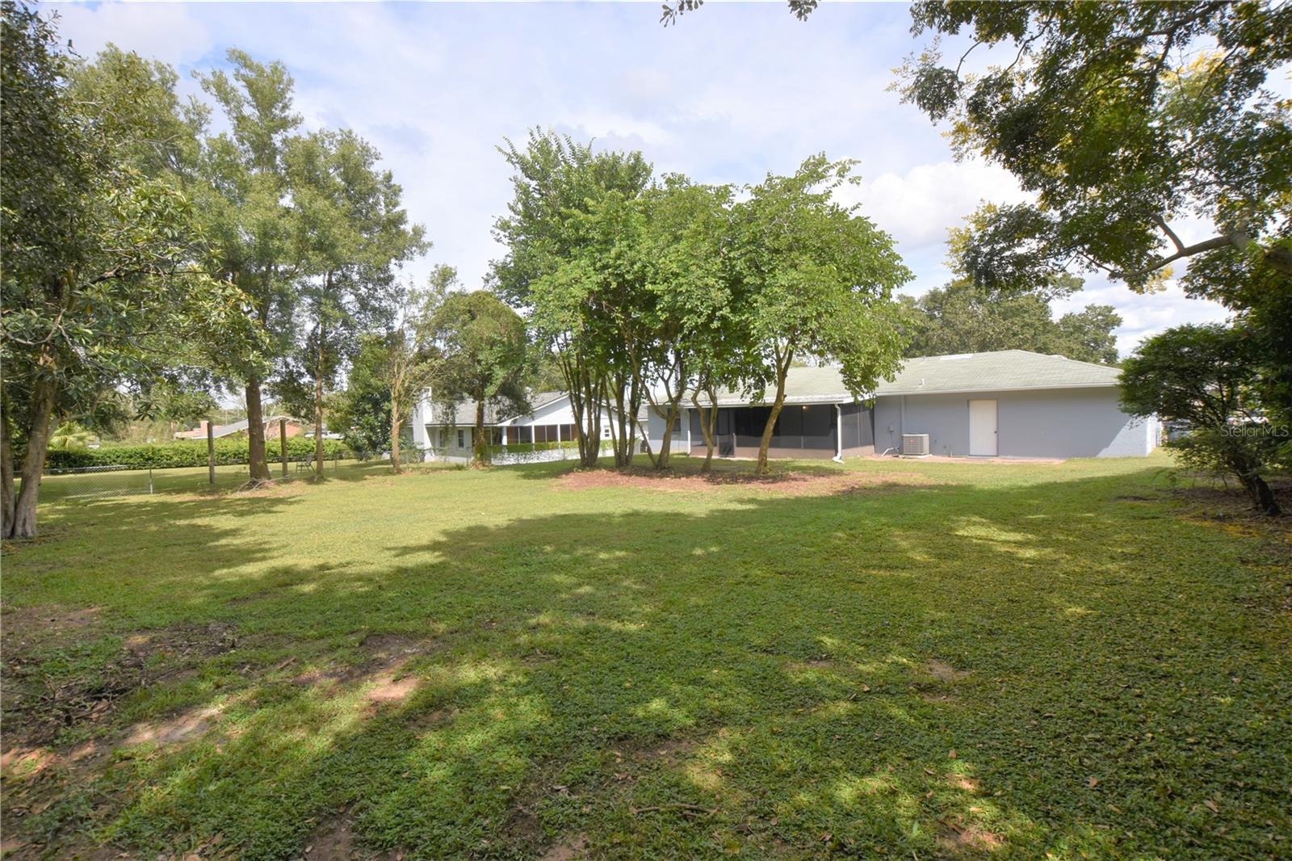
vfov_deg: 77.3
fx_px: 538
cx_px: 646
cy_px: 430
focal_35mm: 15
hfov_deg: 100.4
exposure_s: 1/250
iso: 100
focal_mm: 10
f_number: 8
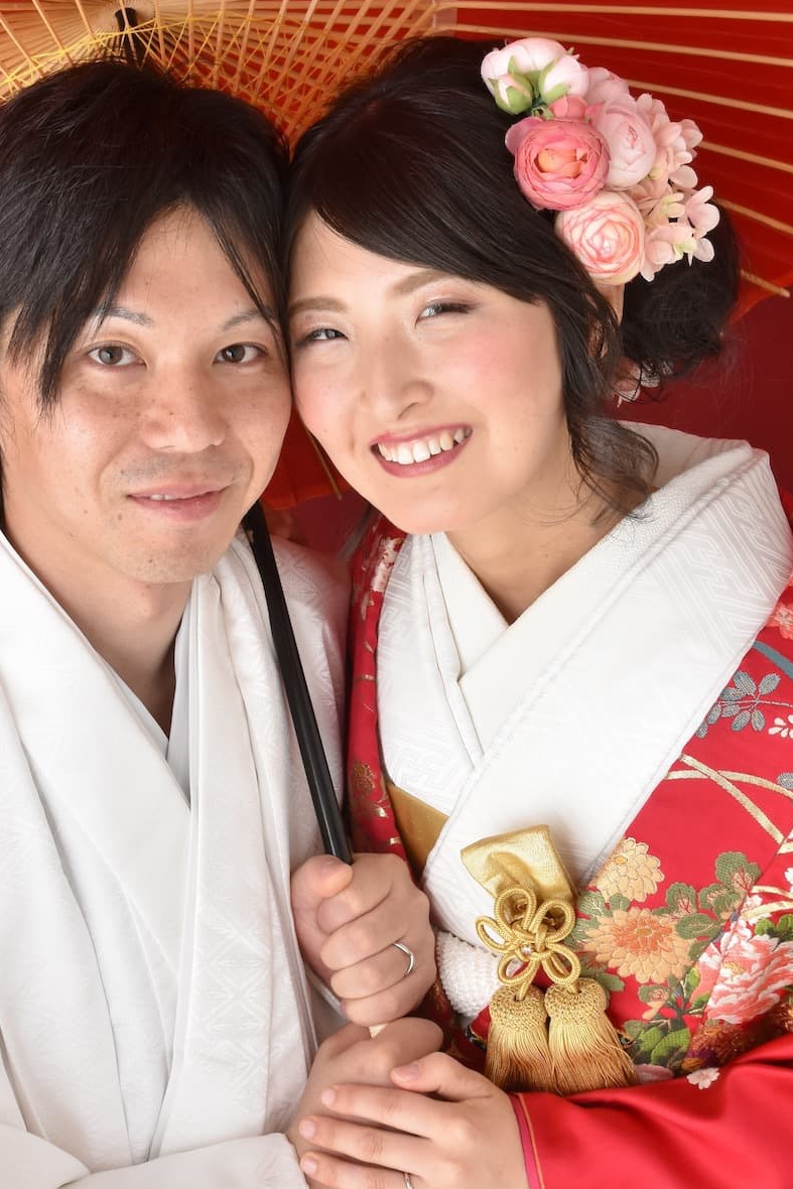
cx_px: 333
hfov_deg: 22.2
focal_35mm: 61
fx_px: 2015
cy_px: 494
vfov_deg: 32.8
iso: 400
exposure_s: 1/60
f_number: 8
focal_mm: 24
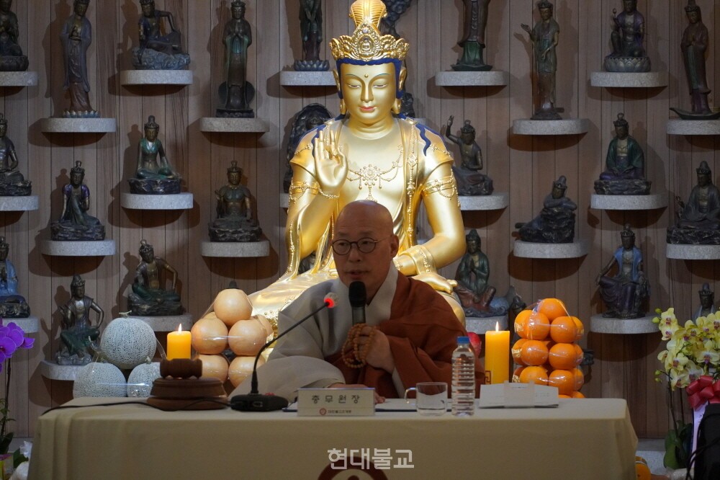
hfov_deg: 10.2
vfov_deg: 6.8
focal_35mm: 202
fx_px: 4048
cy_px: 240
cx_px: 360
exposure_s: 1/250
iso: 3200
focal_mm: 135
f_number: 5.6
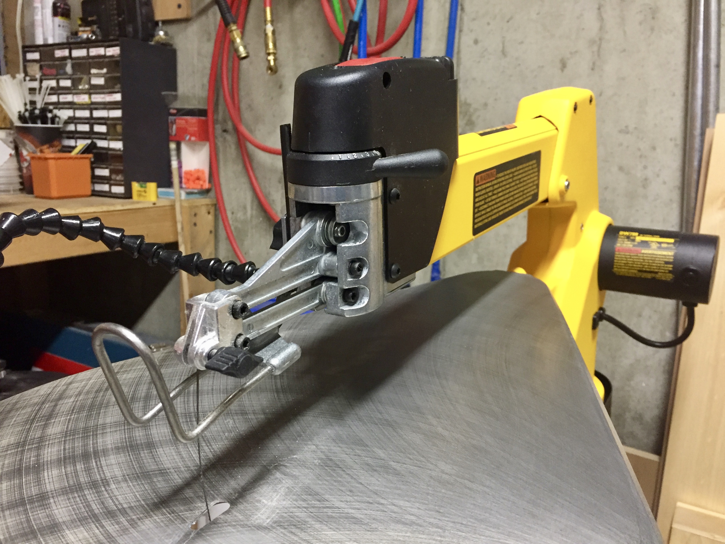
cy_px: 272
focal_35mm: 29
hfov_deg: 61.7
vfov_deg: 48.2
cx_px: 362
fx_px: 607
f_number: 2.2
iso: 250
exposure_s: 1/30
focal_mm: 4.15
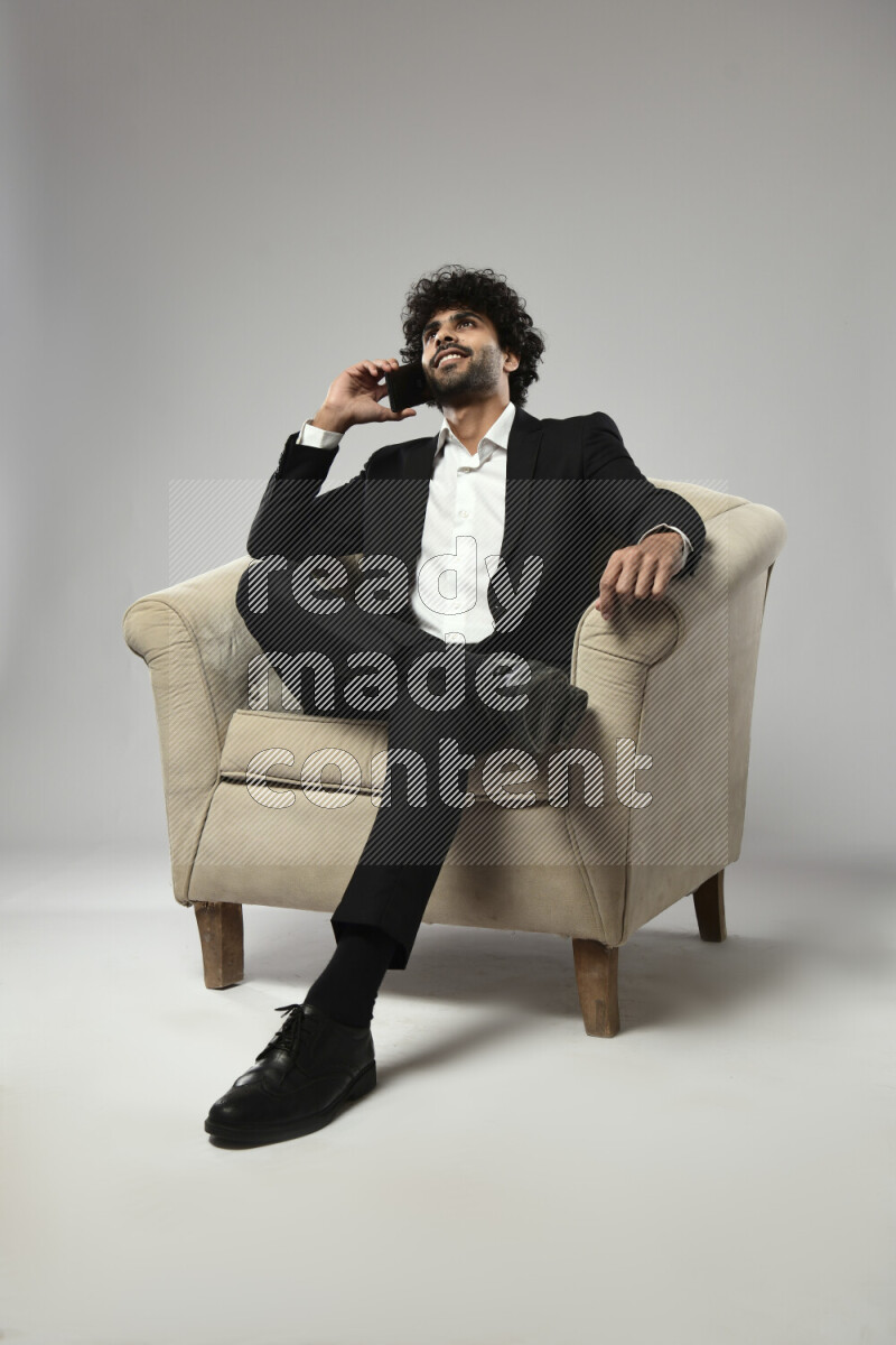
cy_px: 672
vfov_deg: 53.1
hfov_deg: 36.9
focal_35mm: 36
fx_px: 1344
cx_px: 448
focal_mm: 36
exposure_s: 1/125
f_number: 5.6
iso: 400
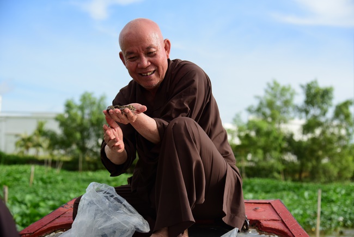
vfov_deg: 23.4
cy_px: 118
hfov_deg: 34.5
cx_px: 177
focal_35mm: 58
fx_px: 571
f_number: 4
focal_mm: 58
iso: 320
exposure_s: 1/2000
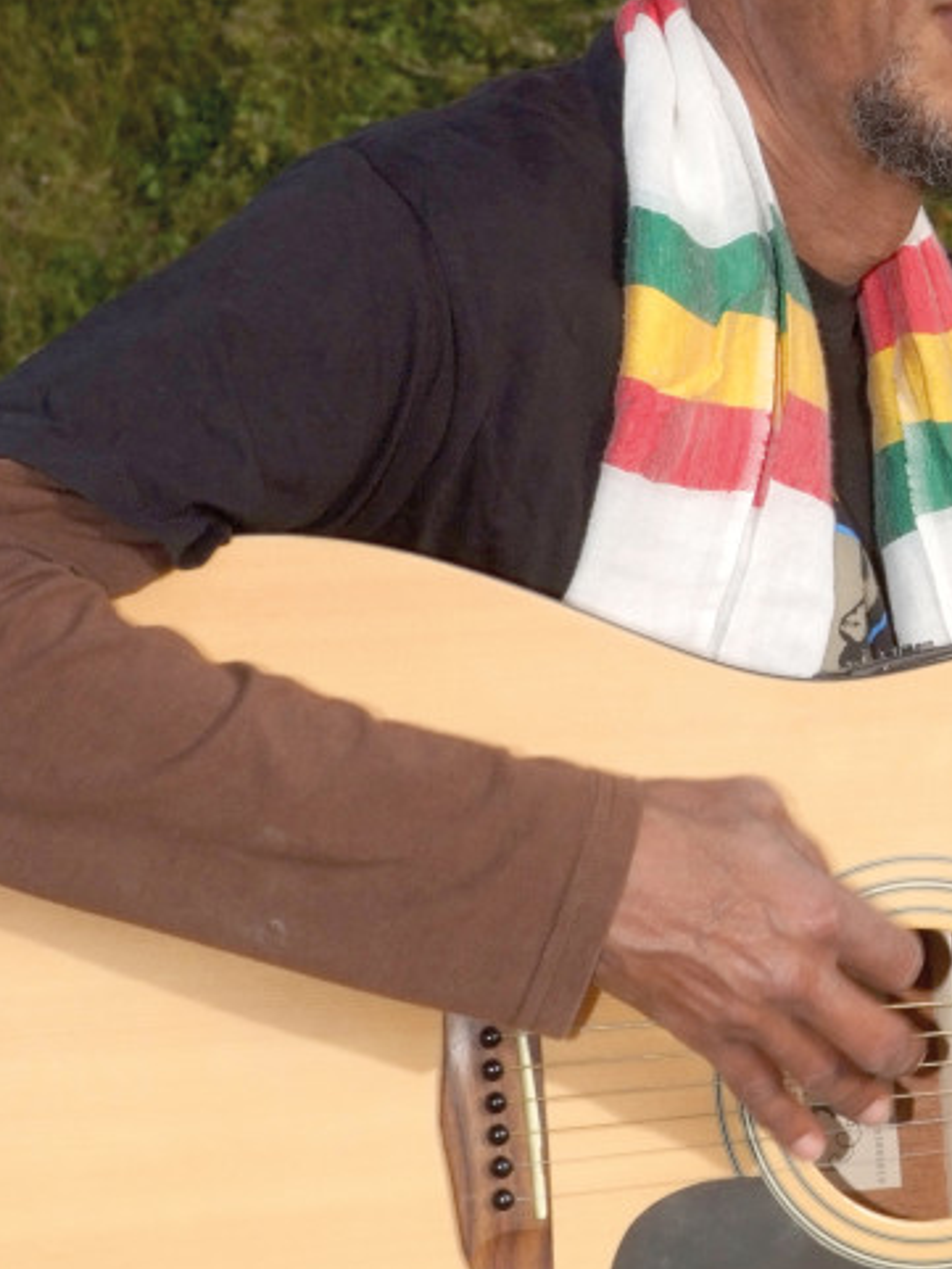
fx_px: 7880
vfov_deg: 9.2
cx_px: 787
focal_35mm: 215
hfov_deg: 6.9
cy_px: 459
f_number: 16
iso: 400
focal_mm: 70
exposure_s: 1/250
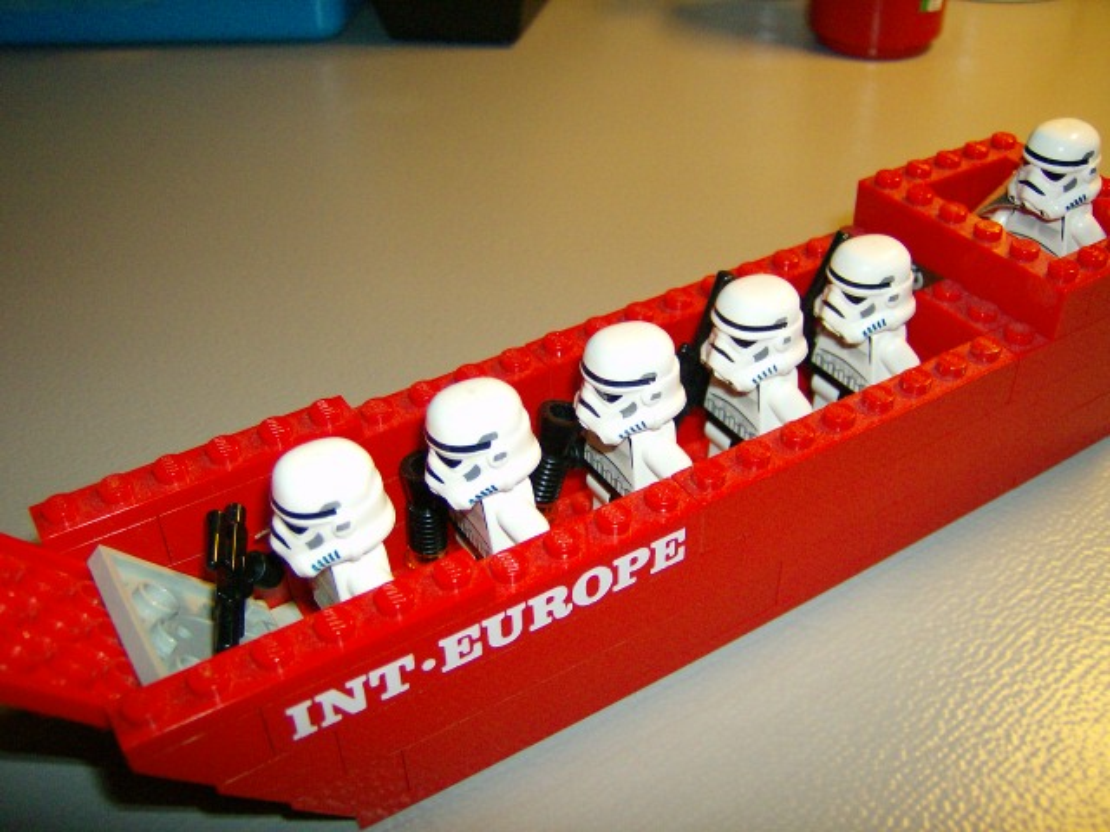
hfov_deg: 51.4
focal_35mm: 36
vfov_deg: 39.7
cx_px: 555
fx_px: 1154
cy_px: 416
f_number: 2.8
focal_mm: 6
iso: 200
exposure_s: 1/60
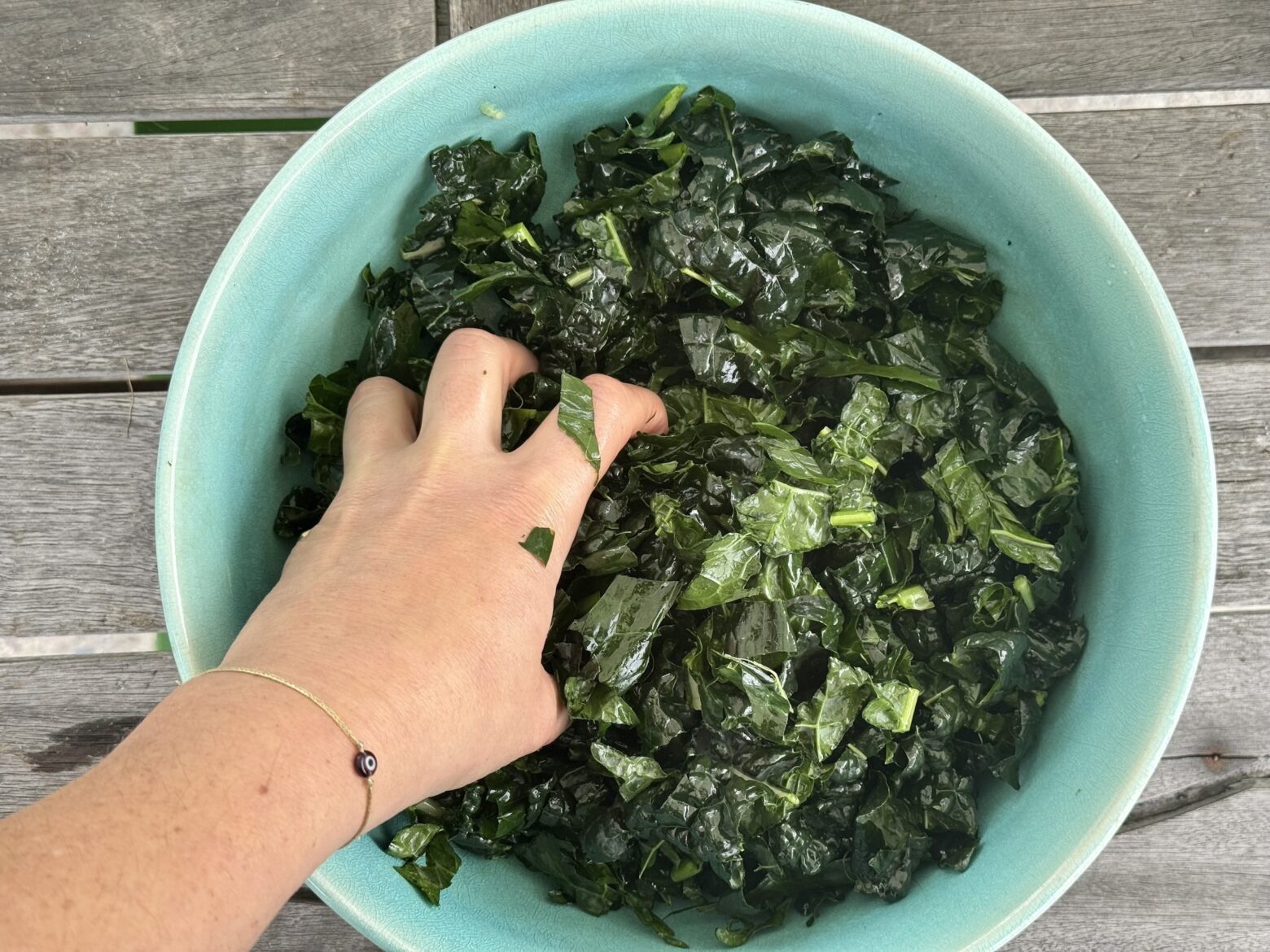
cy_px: 476
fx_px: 1761
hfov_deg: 39.7
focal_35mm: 48
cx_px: 635
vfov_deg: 30.3
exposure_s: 1/278
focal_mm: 6.76
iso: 64
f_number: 1.78
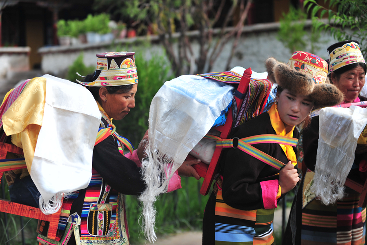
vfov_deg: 19.5
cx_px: 184
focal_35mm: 70
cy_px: 122
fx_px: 714
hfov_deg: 28.8
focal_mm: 70
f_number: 2.8
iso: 200
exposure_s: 1/1000
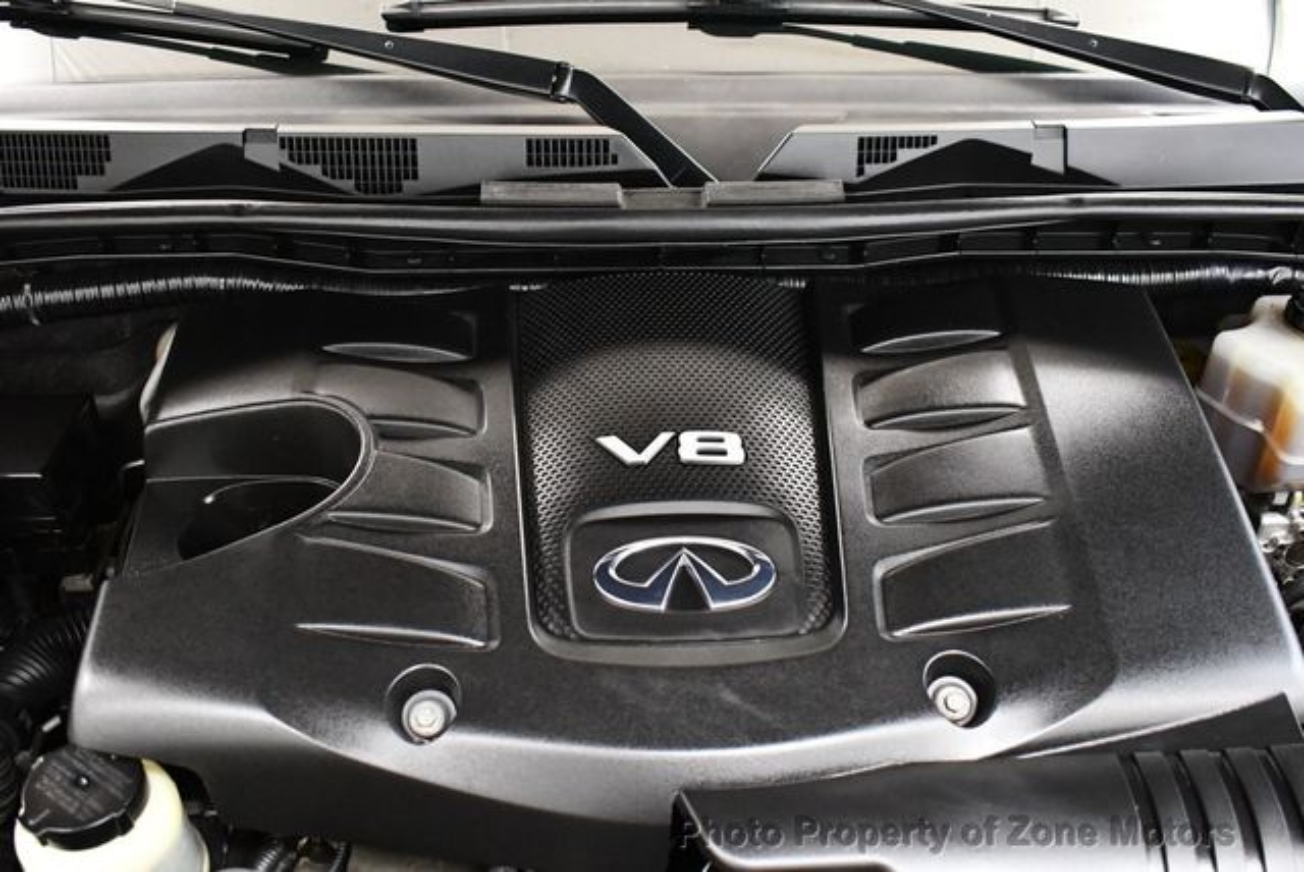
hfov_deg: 53.1
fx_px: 1305
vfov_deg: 36.9
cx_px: 652
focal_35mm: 36
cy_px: 436
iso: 5600
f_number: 3.5
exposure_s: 1/60
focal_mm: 18
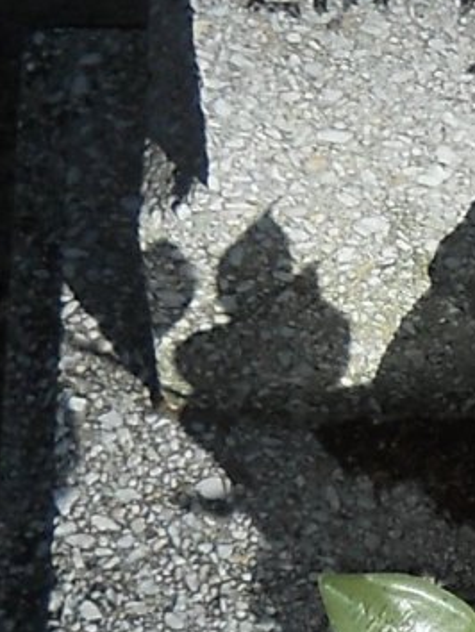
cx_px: 1130
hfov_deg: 6.3
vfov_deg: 8.8
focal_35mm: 225
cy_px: 377
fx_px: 4112
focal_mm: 6.72
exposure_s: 1/400
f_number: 5.5
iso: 80
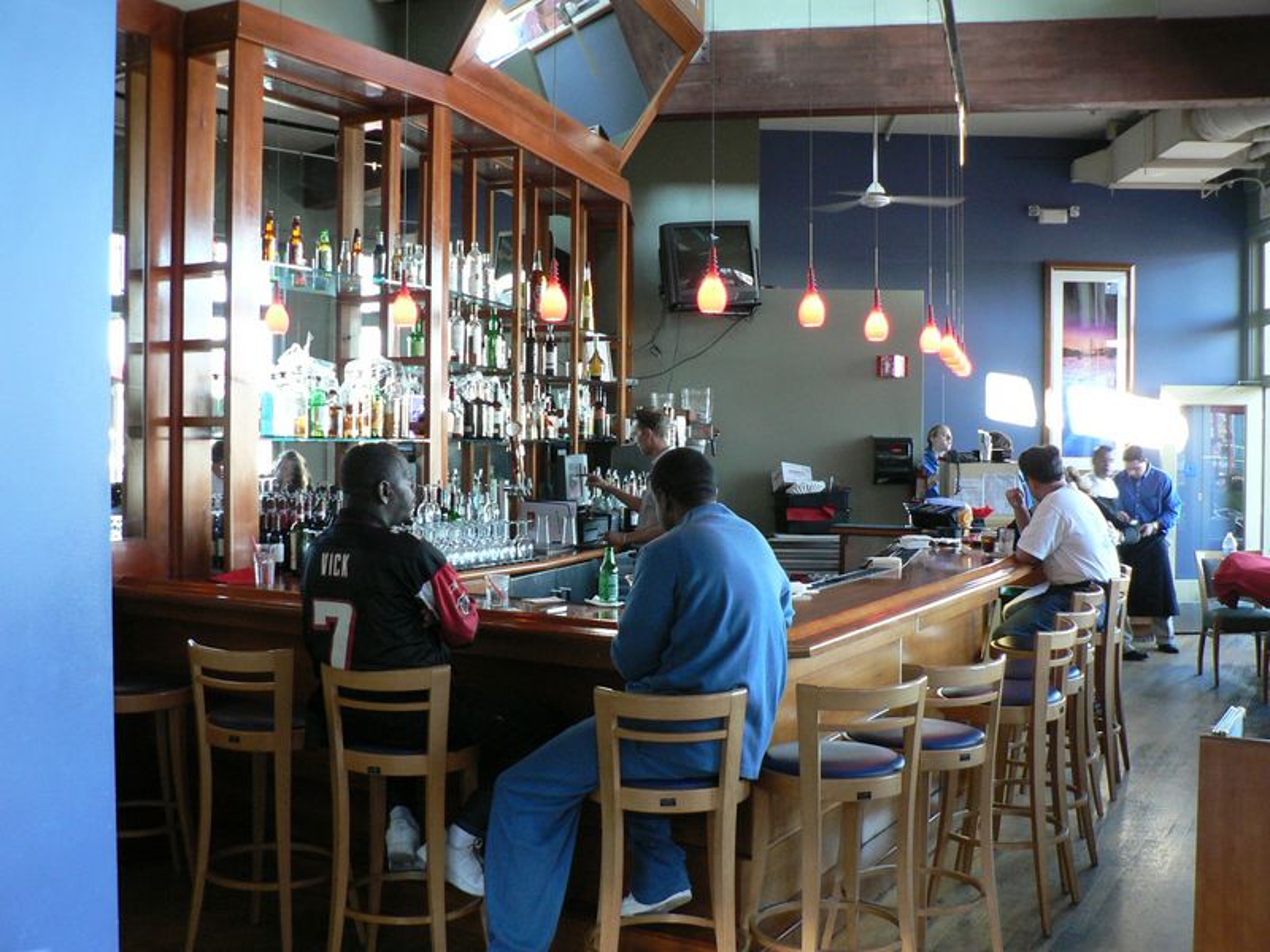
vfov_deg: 39.7
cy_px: 476
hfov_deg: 51.4
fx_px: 1321
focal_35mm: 36
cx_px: 635
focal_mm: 6
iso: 200
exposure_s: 1/30
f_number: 2.8
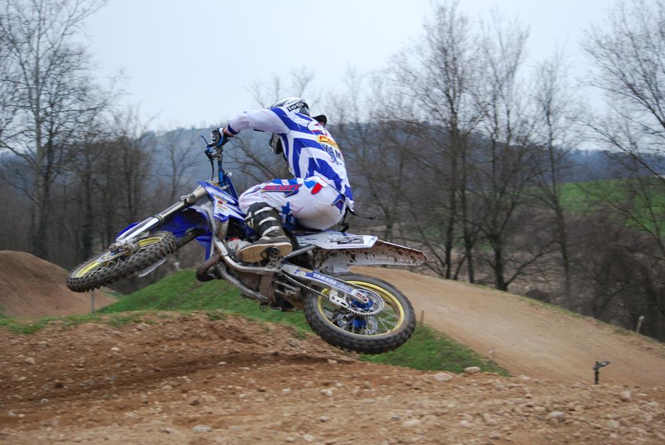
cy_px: 225
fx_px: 1563
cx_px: 331
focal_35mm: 85
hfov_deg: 24.0
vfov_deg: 16.2
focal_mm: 55
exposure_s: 1/400
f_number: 4.5
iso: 800
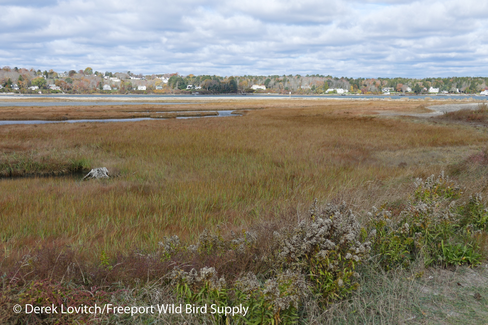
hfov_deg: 44.5
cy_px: 162
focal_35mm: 44
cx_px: 244
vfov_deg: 30.5
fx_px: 596
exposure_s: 1/1600
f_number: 3.2
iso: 125
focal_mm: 16
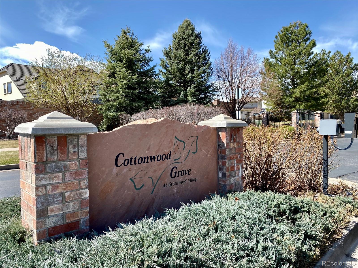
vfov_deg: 53.1
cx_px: 179
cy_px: 134
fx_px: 269
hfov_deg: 67.3
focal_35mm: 26
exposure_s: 1/1504
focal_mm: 4.25
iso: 32
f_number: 1.8
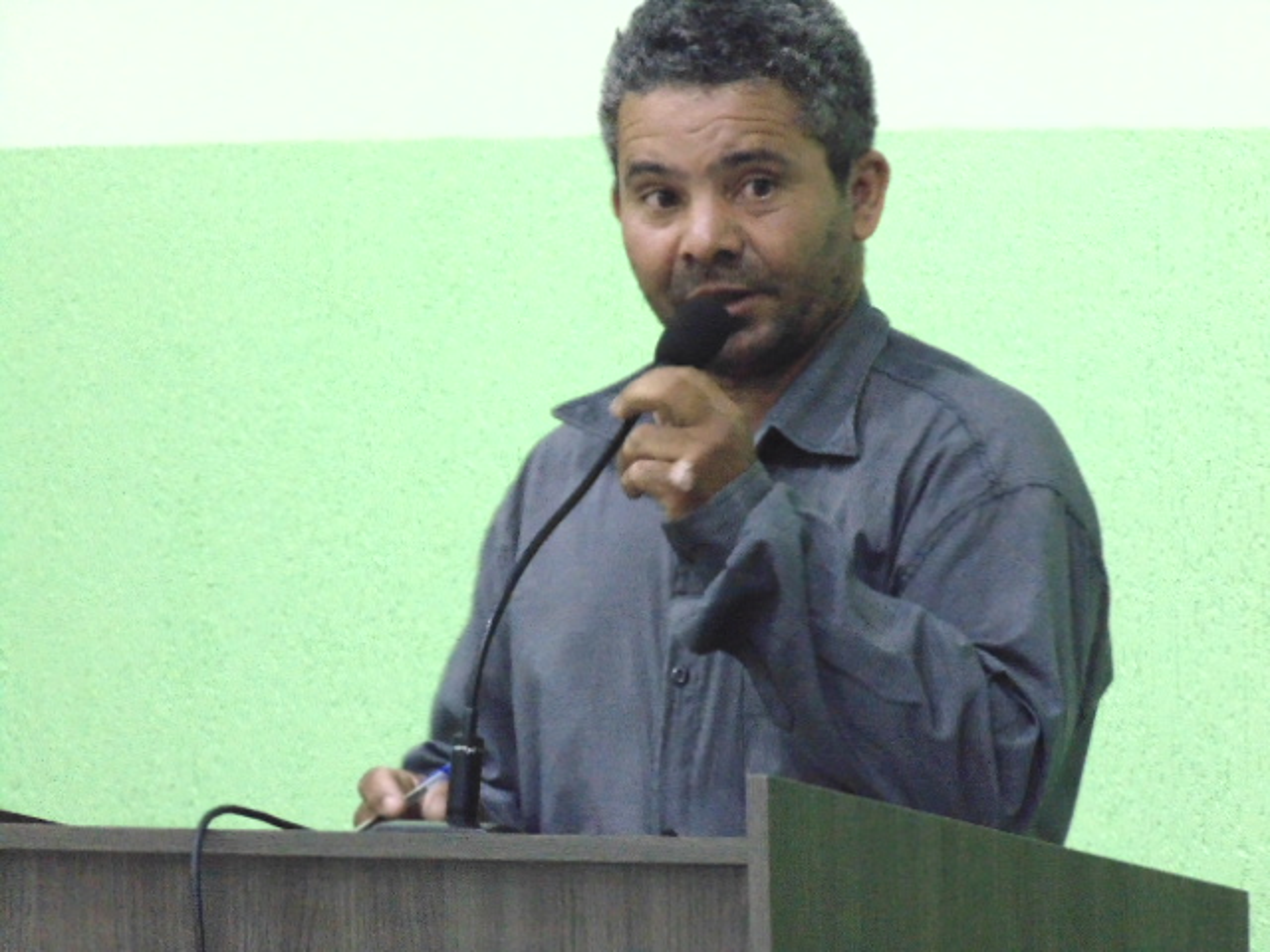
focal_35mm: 358
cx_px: 635
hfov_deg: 5.5
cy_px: 476
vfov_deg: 4.2
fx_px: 13134
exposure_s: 1/15
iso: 800
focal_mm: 64.1
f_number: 6
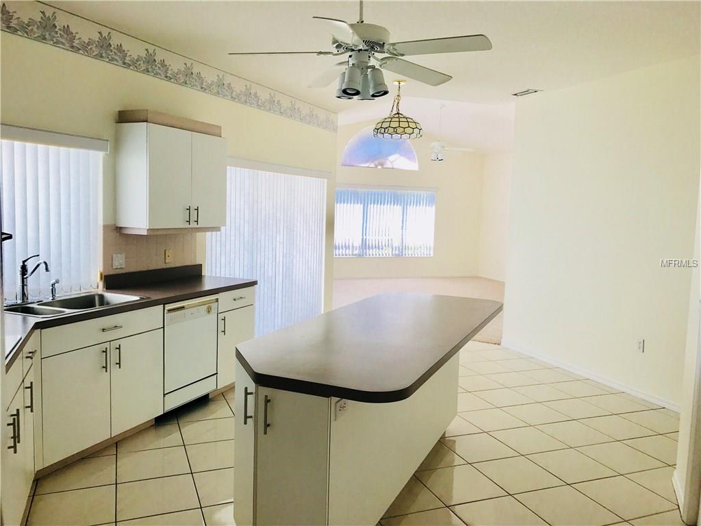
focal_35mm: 28
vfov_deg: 49.7
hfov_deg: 63.4
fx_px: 567
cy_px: 263
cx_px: 350
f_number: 1.8
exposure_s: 1/120
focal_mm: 3.99
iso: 20
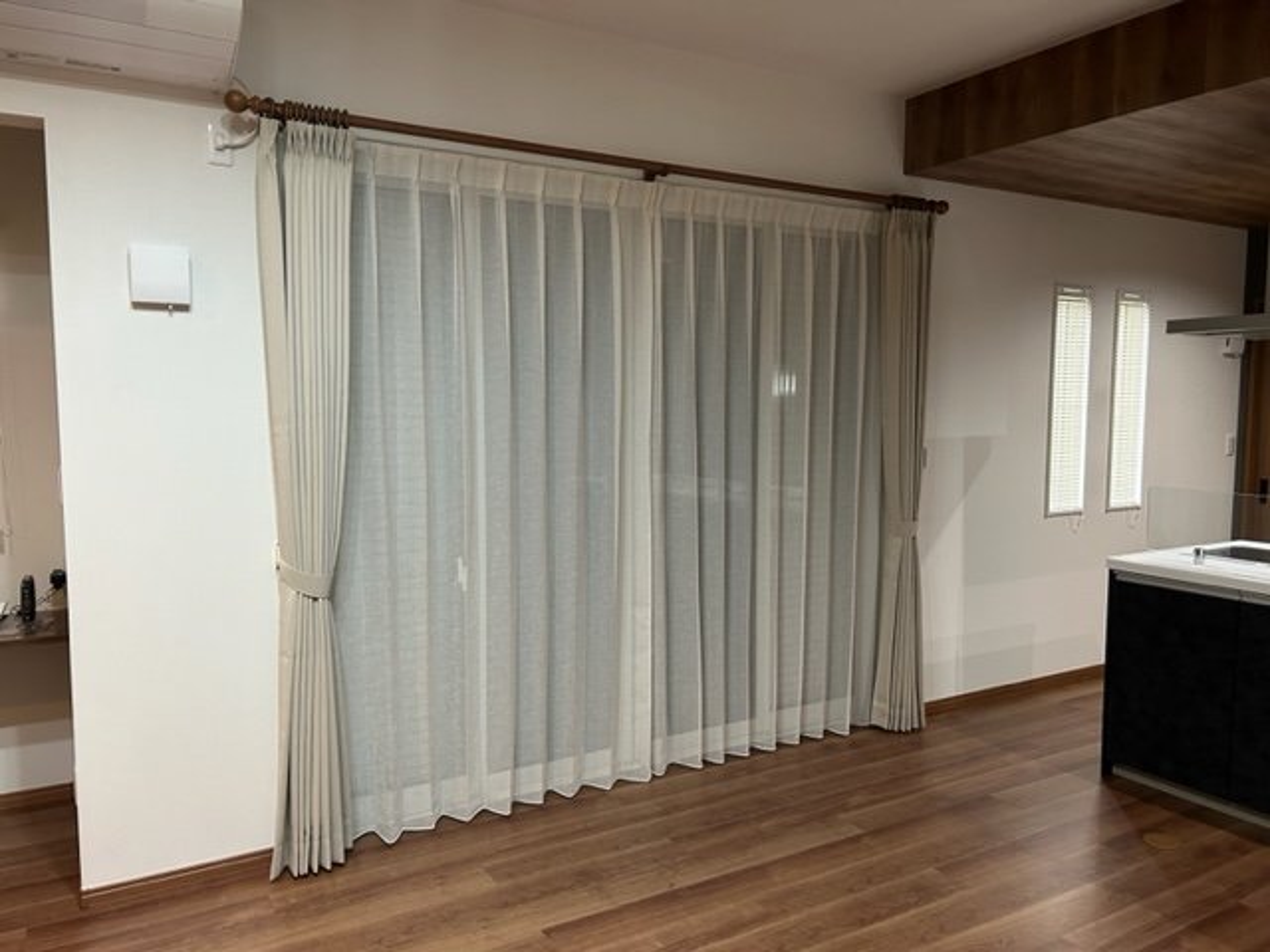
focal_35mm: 26
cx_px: 635
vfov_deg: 53.1
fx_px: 954
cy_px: 476
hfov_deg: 67.3
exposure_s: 1/52
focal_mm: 5.7
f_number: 1.5
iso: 200
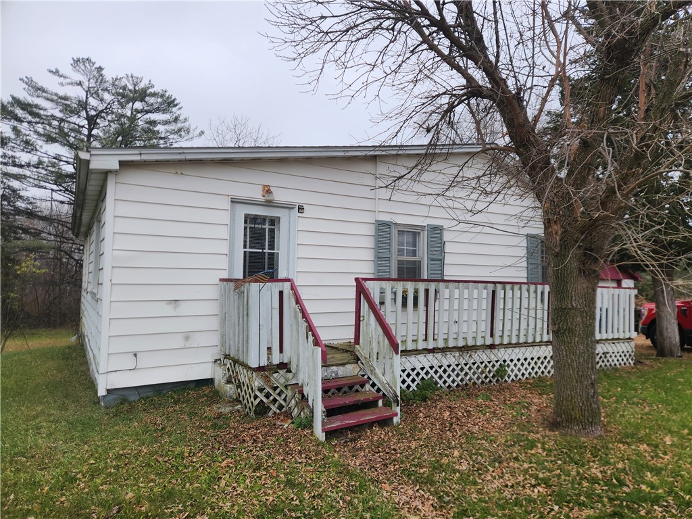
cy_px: 260
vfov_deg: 58.9
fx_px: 460
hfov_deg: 73.9
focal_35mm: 23
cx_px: 346
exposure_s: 1/180
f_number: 1.8
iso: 50
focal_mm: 5.4
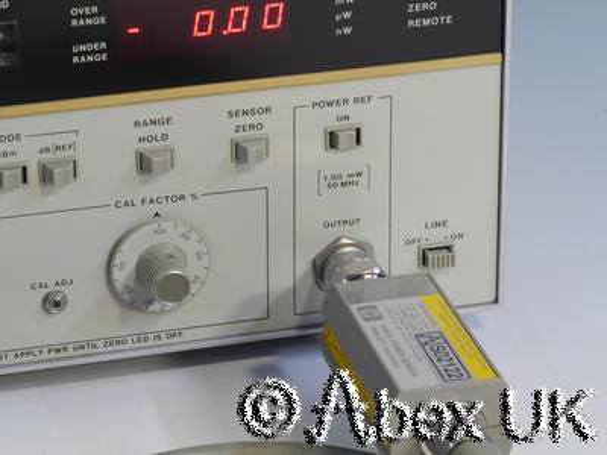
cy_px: 228
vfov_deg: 8.4
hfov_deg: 11.2
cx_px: 304
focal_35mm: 176
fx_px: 3086
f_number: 14
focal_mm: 88
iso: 400
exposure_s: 1/2.5
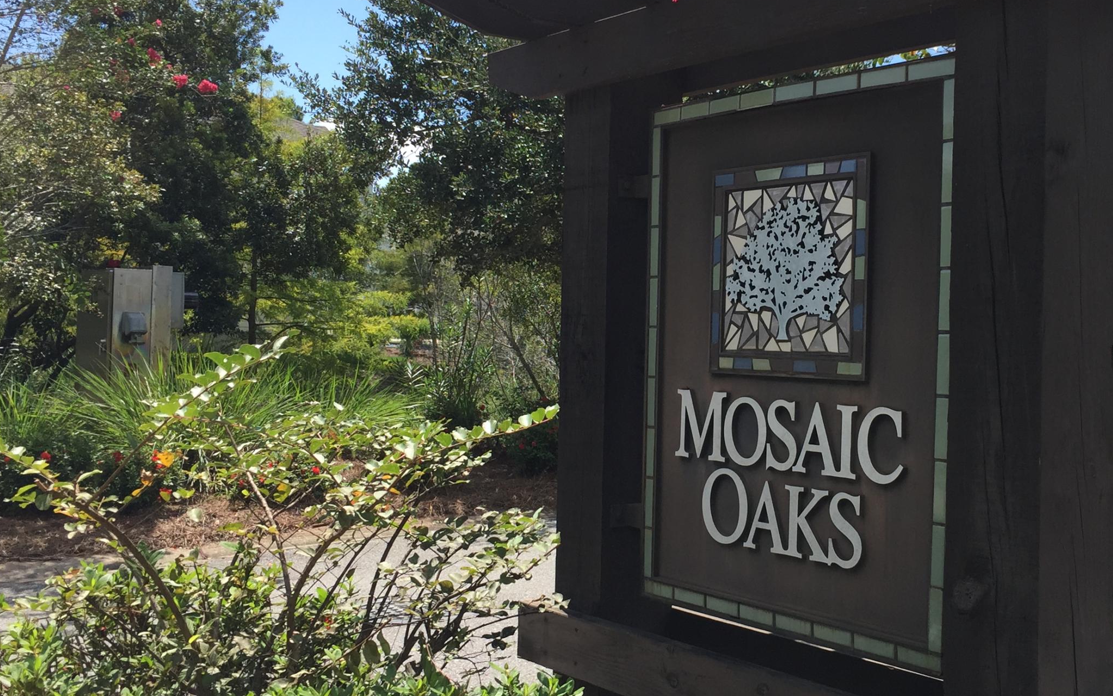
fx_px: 1365
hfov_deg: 43.8
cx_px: 730
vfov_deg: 28.6
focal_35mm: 45
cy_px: 316
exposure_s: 1/1099
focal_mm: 4.15
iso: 32
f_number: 2.2
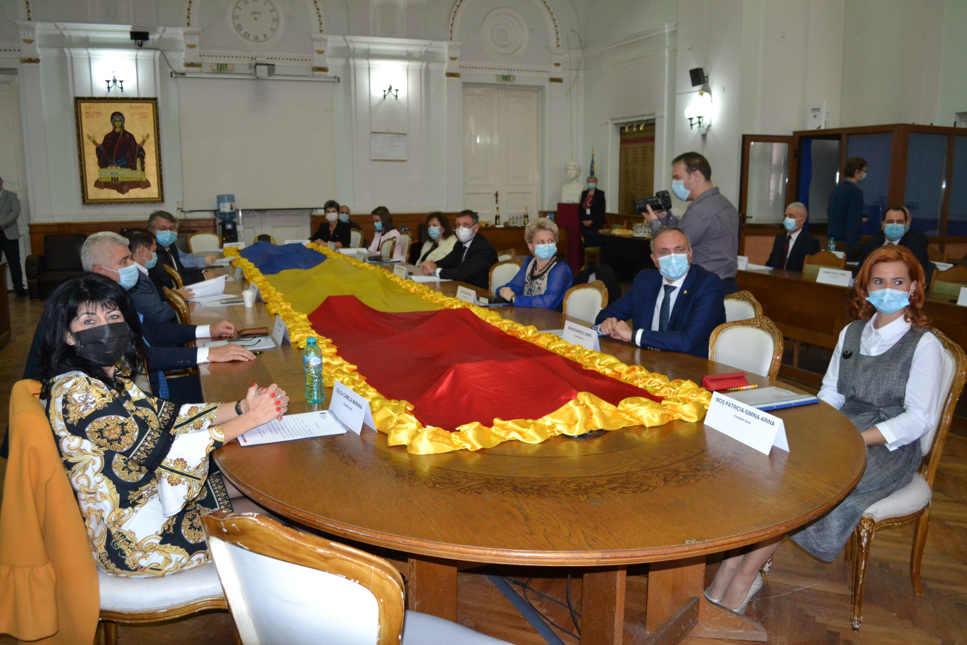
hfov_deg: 67.4
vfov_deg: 47.9
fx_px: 725
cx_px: 484
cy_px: 322
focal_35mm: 27
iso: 2000
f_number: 3.5
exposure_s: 1/60
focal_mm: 18
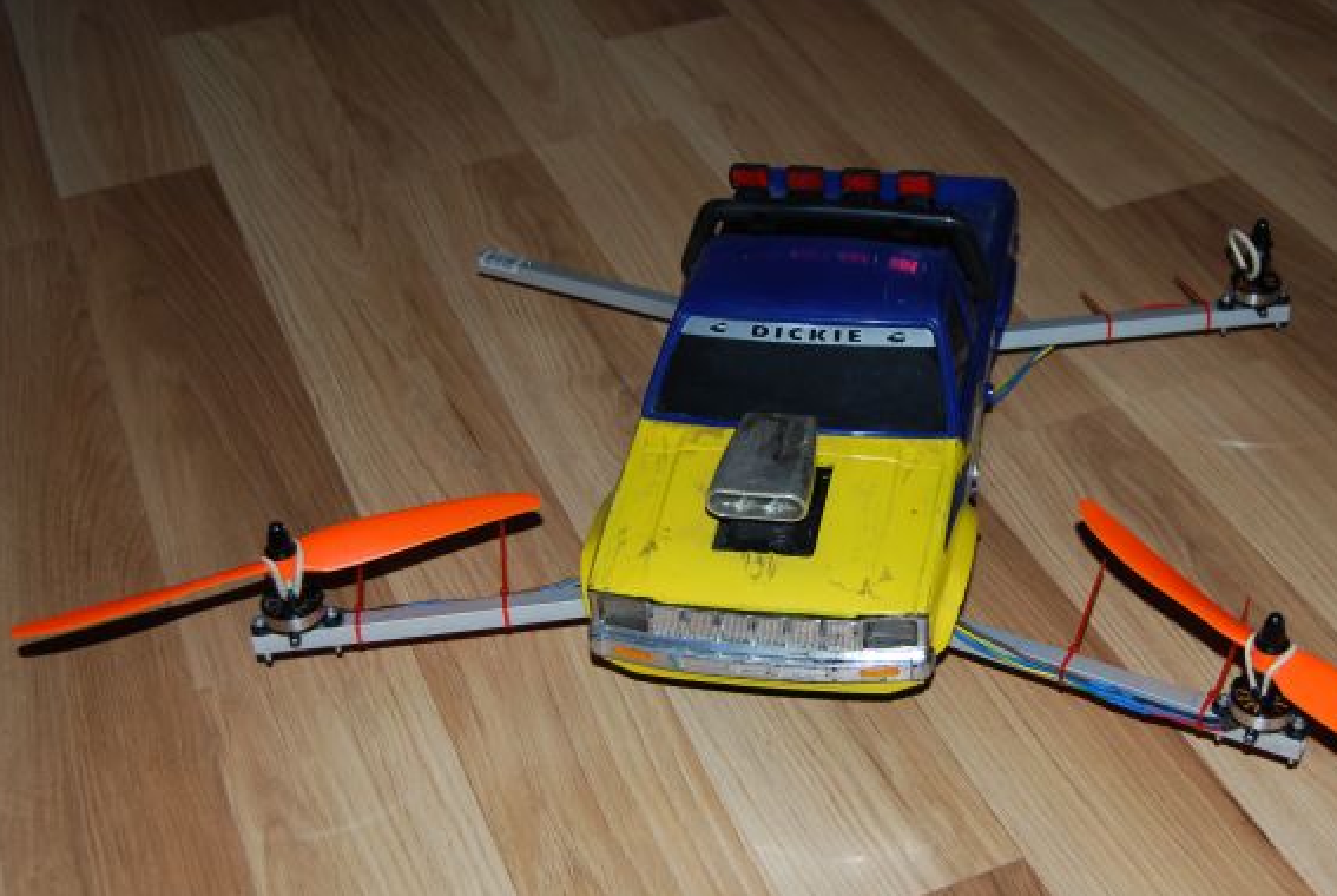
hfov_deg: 36.1
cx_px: 804
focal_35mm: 55
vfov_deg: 24.7
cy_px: 441
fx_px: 2046
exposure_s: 1/60
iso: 200
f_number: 4
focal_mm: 26
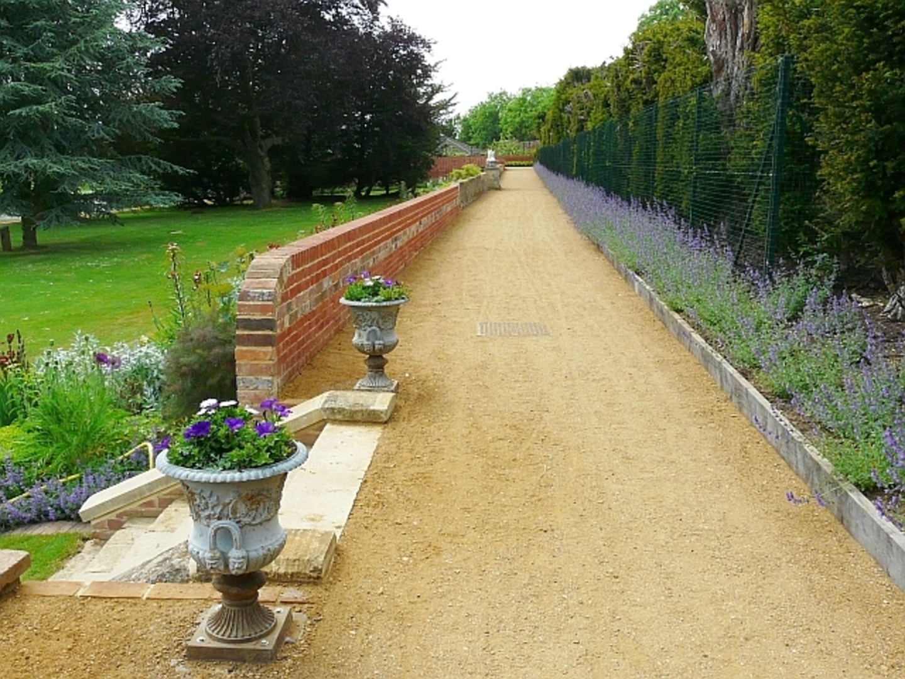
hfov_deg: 55.4
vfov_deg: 42.9
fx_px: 863
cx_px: 452
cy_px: 340
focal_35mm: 33
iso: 100
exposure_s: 1/250
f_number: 5
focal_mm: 4.6
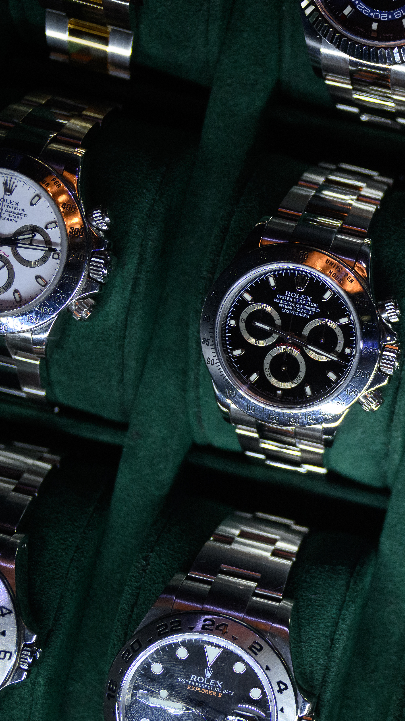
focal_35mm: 64
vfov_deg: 32.8
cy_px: 401
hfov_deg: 17.3
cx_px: 578
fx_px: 1221
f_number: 2.8
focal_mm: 34.5
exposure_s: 1/1000
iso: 3200
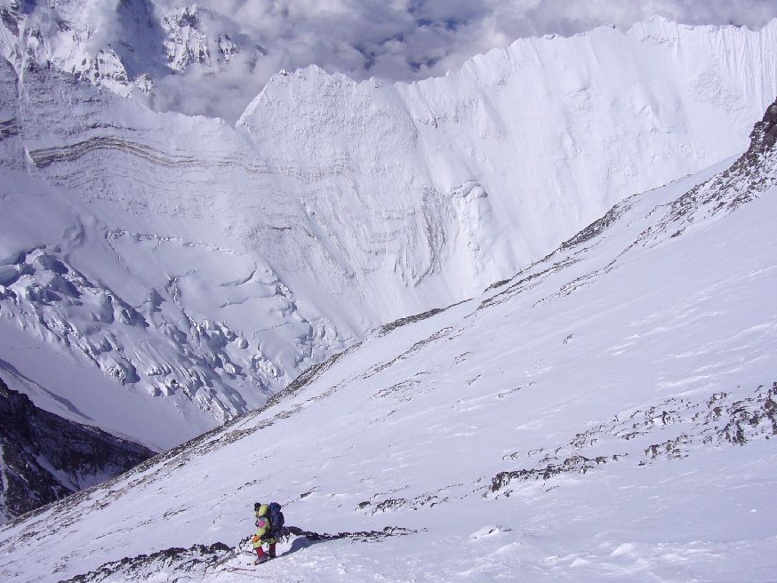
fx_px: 921
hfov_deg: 45.8
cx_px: 393
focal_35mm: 41
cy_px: 339
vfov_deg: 35.1
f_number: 6.3
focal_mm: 5.7
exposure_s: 1/1000
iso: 80
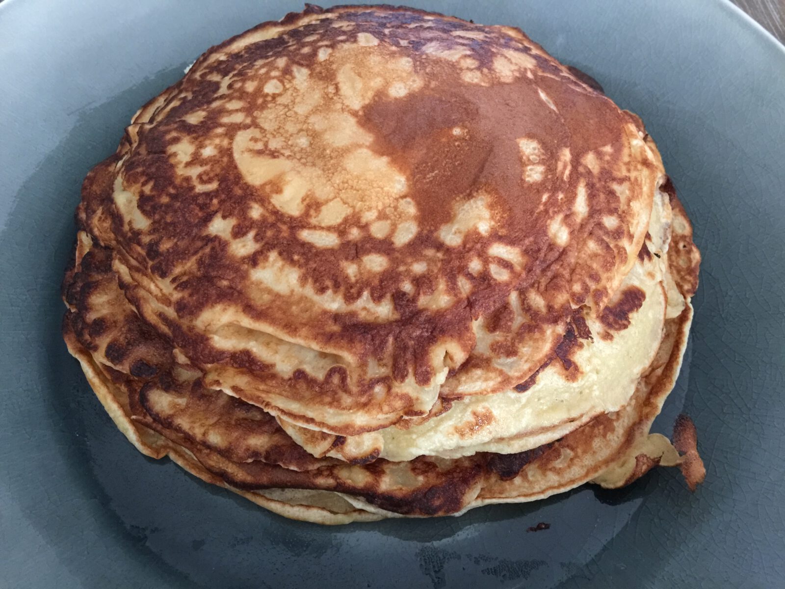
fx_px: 658
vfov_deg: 48.2
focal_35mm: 29
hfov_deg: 61.7
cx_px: 392
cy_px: 294
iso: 160
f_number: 2.2
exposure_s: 1/17
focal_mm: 4.15
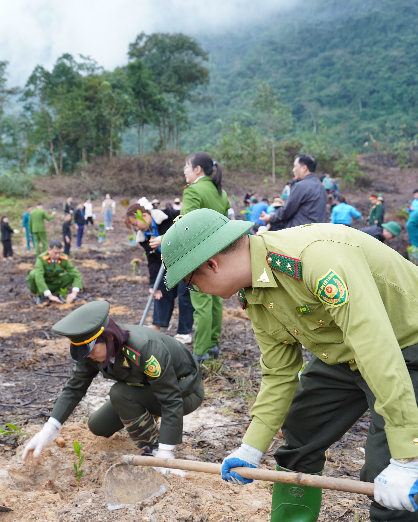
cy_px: 268
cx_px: 49
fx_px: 650
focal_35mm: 42
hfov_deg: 33.9
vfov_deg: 43.8
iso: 320
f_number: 4
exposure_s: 1/60
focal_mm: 28
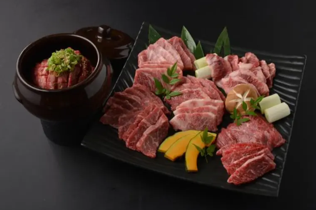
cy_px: 104
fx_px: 544
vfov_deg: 21.9
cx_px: 162
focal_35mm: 62
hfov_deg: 32.4
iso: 100
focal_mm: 60
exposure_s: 1/160
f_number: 10
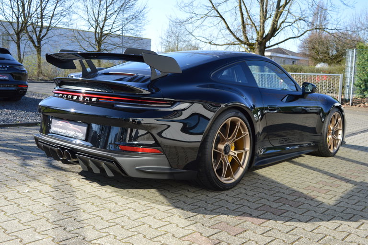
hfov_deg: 49.6
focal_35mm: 39
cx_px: 184
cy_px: 122
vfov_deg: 34.2
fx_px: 398
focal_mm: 26
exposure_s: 1/160
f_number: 6.3
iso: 100
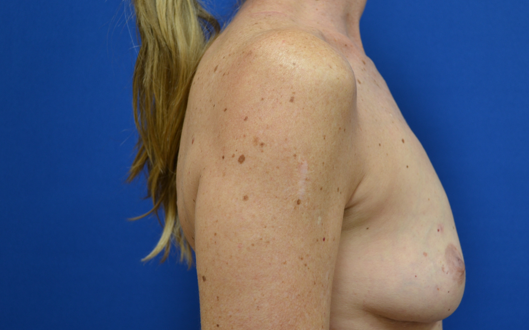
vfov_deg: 23.1
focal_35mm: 56
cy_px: 188
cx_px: 307
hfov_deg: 36.2
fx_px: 807
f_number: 4.5
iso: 400
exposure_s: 1/25
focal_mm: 30
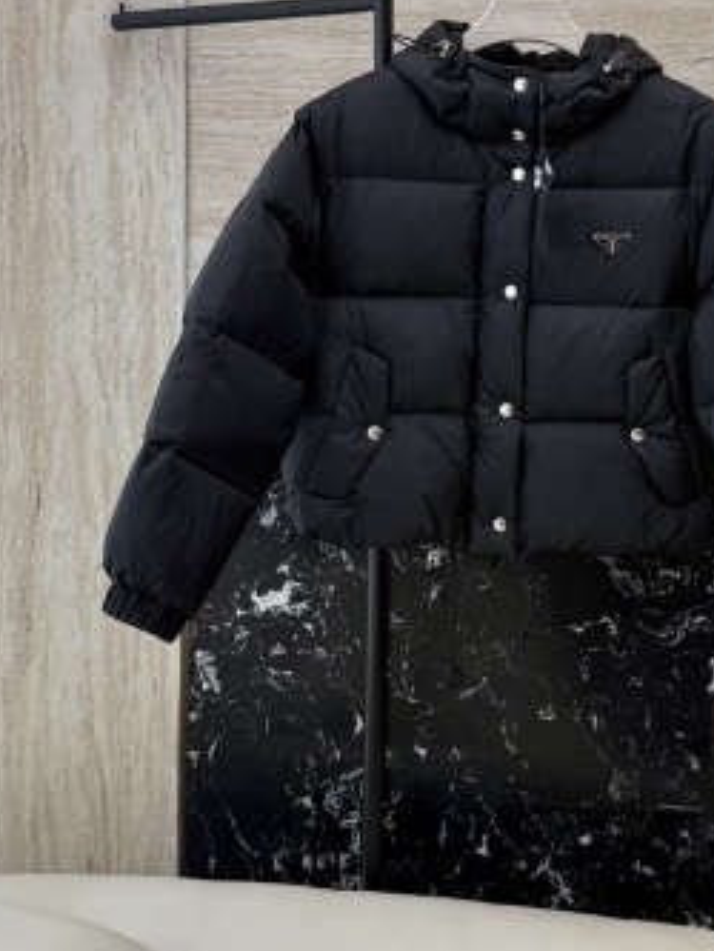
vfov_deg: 50.4
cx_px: 516
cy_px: 317
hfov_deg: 38.9
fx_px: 989
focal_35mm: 36
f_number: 1.78
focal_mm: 6.76
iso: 64
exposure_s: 1/196
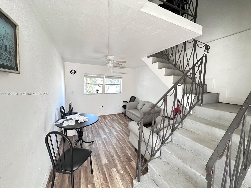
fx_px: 102
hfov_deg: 102.1
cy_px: 94
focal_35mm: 14
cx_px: 126
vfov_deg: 85.7
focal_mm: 2.22
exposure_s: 1/60
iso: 320
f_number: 2.2
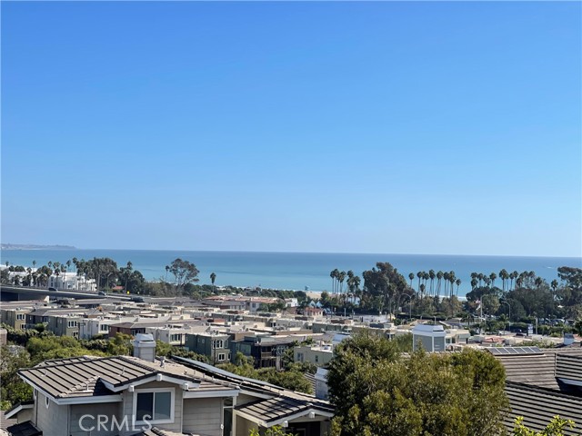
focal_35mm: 64
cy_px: 218
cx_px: 291
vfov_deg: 22.9
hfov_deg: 30.3
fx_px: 1076
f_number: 2.2
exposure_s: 1/2179
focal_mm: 7.5
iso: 20
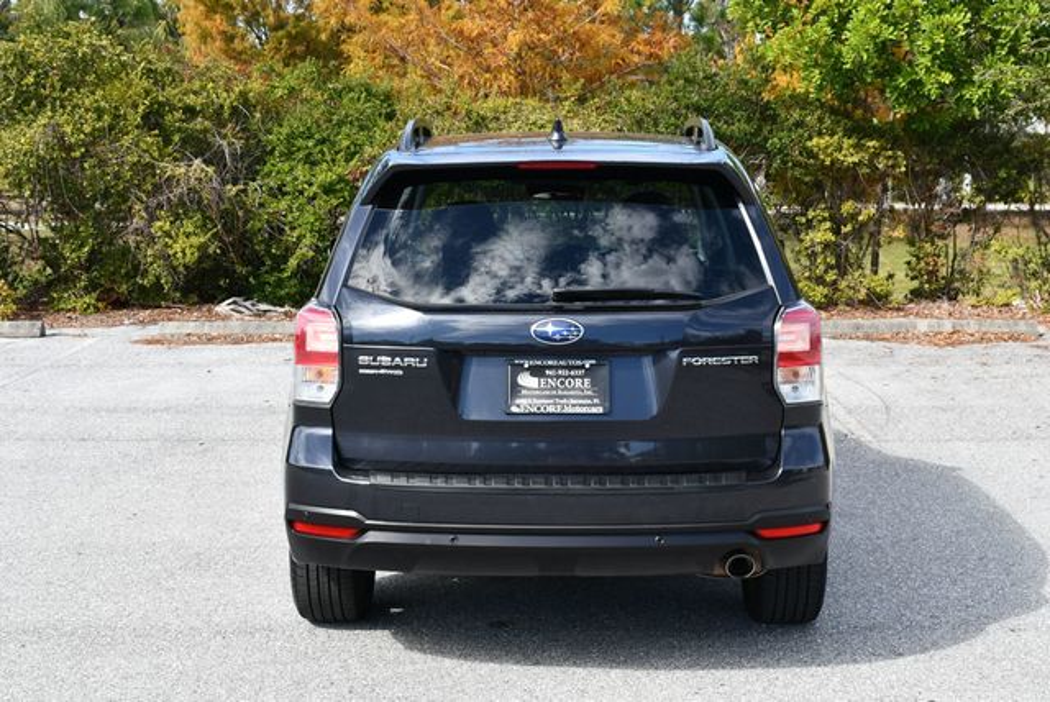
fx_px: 1752
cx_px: 525
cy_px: 351
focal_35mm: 60
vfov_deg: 22.7
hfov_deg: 33.4
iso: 180
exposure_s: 1/250
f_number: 8
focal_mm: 30
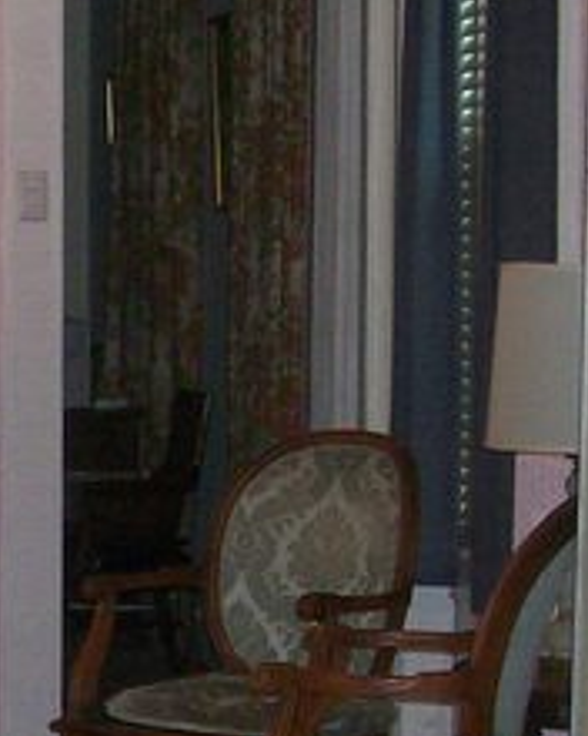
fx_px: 3481
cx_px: -461
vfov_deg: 12.0
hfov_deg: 9.2
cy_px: 559
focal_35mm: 160
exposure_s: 1/73.1
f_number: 3
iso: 140
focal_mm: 7.6
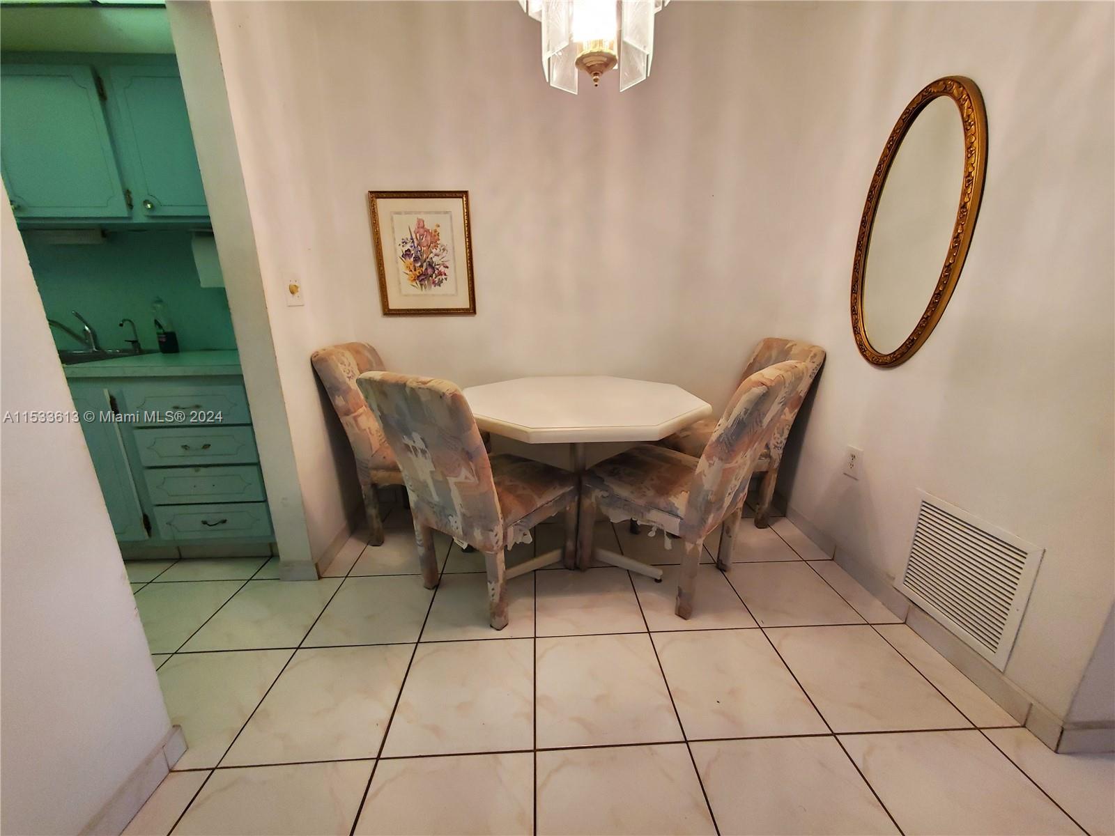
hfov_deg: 106.2
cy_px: 418
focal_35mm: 13
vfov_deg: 89.9
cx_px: 558
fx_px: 419
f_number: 2.2
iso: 250
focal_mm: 1.8
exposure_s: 1/60
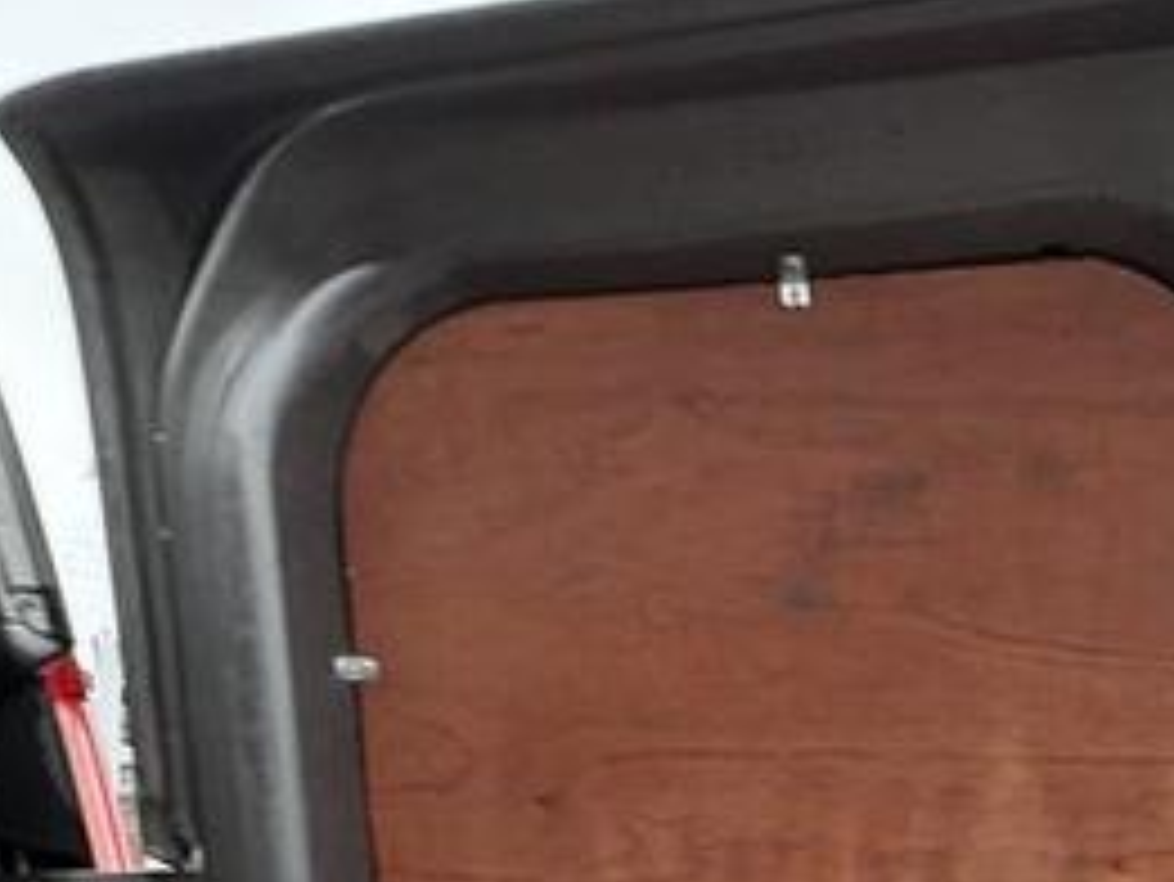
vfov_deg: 25.2
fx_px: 1629
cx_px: 976
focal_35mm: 48
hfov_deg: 37.9
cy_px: 1210
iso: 250
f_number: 2.2
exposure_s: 1/71
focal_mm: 2.22
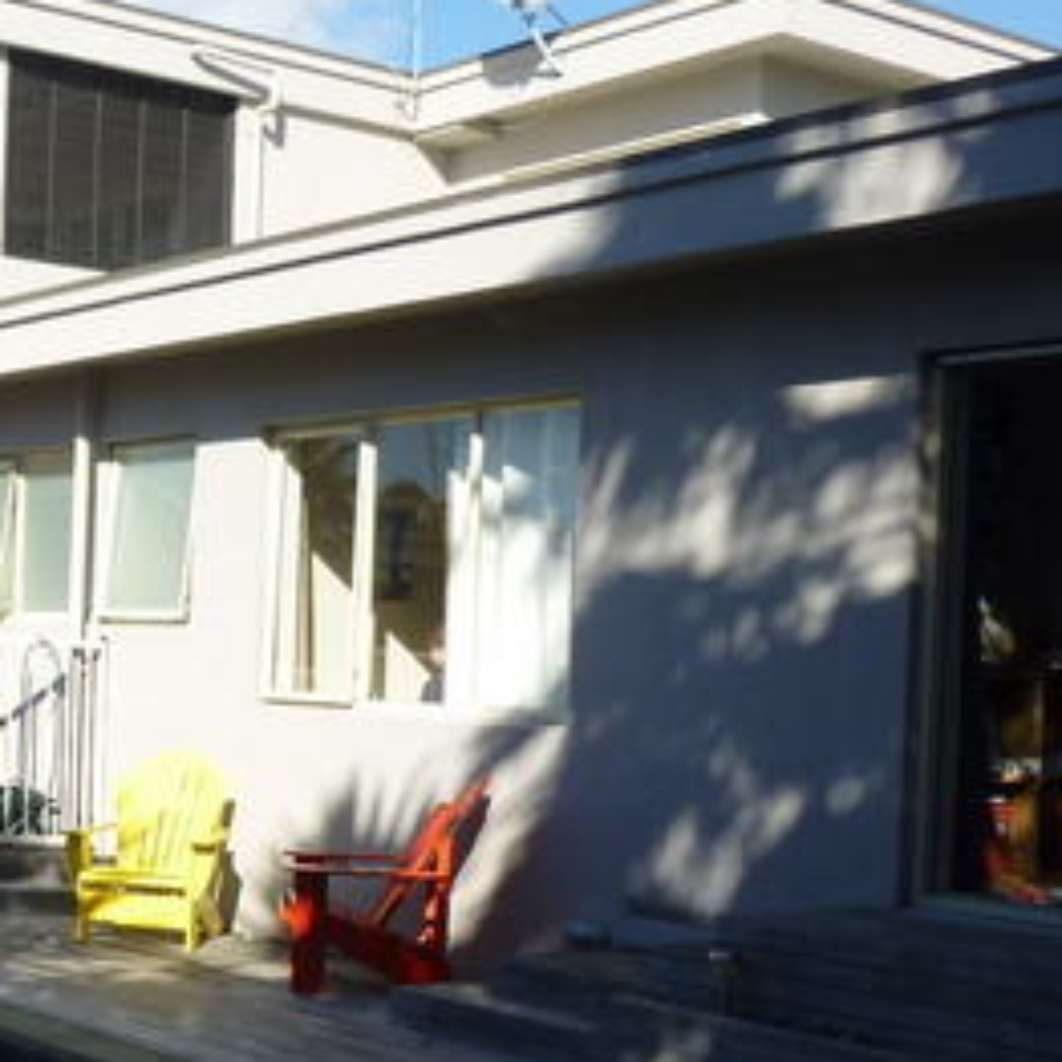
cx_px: -166
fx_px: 1874
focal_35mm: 54
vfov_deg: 31.5
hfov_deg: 28.2
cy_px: 661
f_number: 3.3
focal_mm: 4.5
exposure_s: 1/500
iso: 80
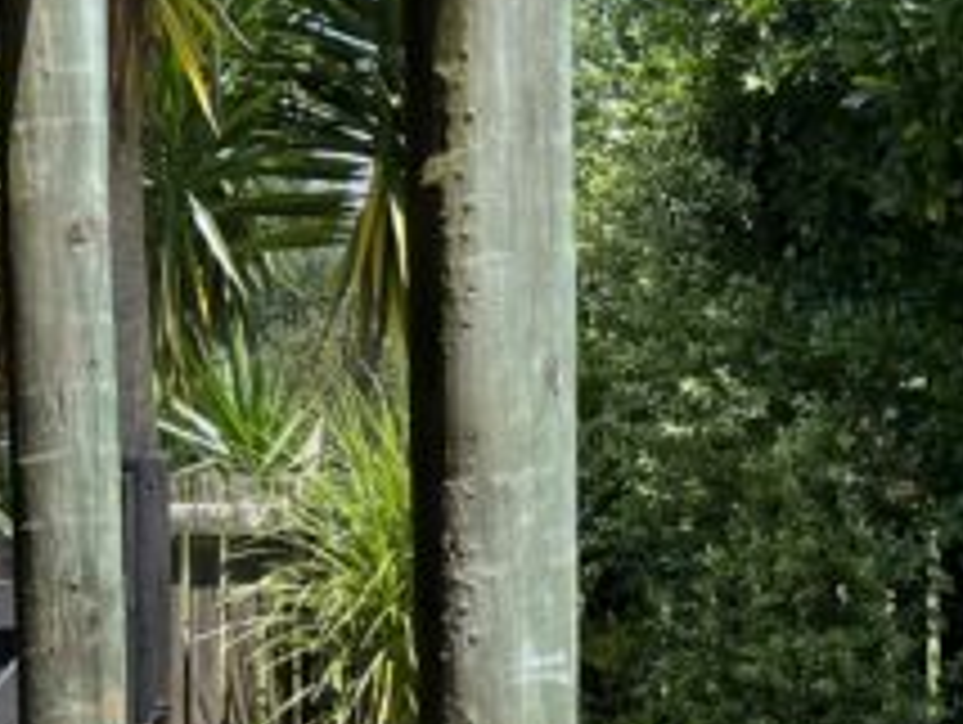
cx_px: 828
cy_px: 773
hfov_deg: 19.9
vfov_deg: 14.9
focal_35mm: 97
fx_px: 2702
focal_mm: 5.7
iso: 50
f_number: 1.5
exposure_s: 1/1808
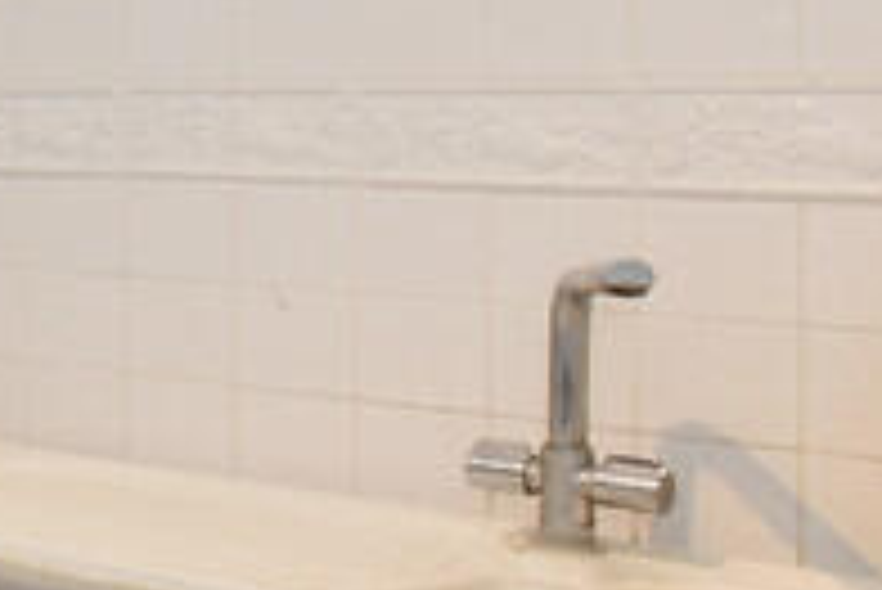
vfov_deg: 18.5
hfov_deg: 14.1
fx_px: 1790
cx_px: -1364
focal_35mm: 73
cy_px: 122
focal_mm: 14
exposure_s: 1/15
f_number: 8
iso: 400
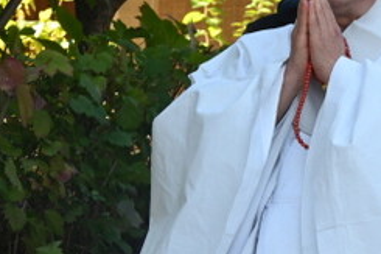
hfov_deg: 10.5
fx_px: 1904
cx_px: 745
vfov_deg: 7.6
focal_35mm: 180
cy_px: 96
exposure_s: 1/125
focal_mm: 46
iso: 180
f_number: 5.6
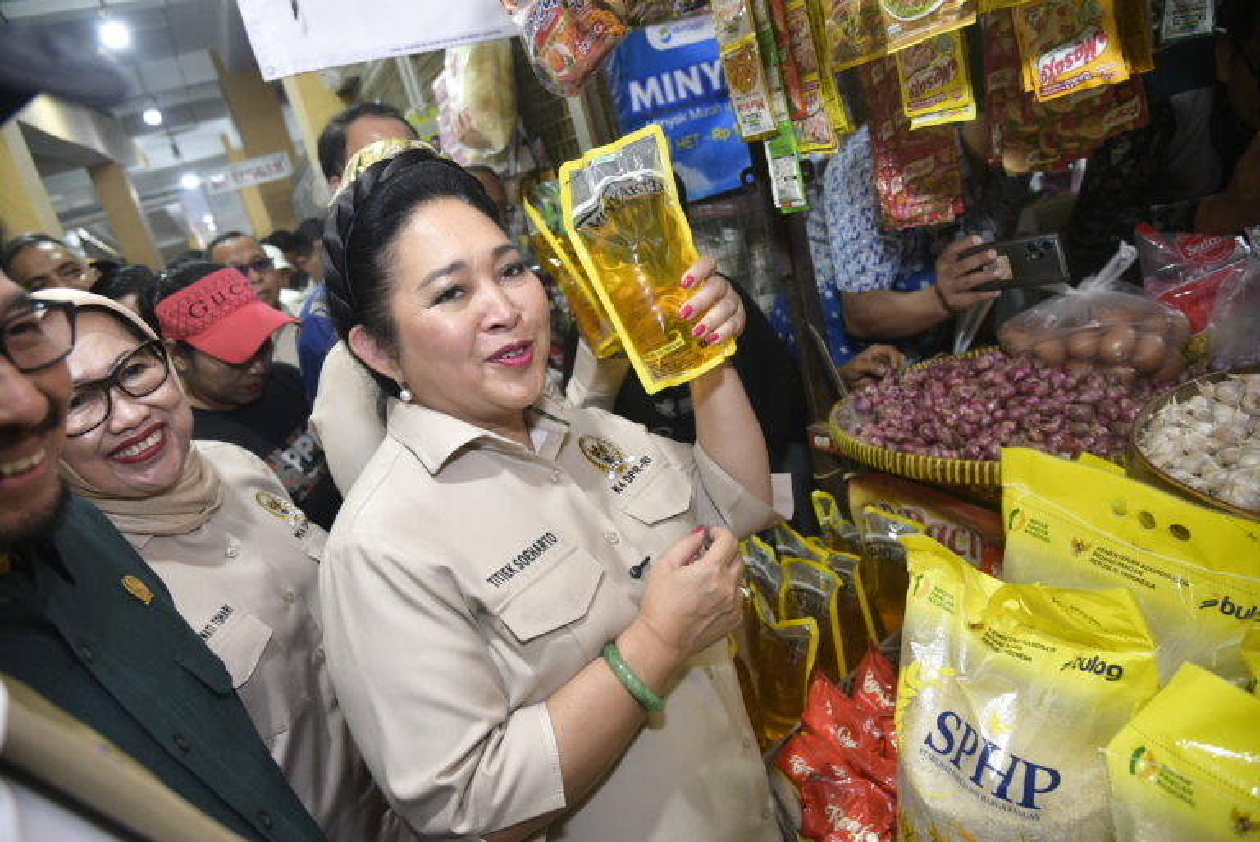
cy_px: 421
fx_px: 840
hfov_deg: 73.7
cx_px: 630
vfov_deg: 53.2
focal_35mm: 24
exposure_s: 1/60
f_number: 4
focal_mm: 24
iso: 2000
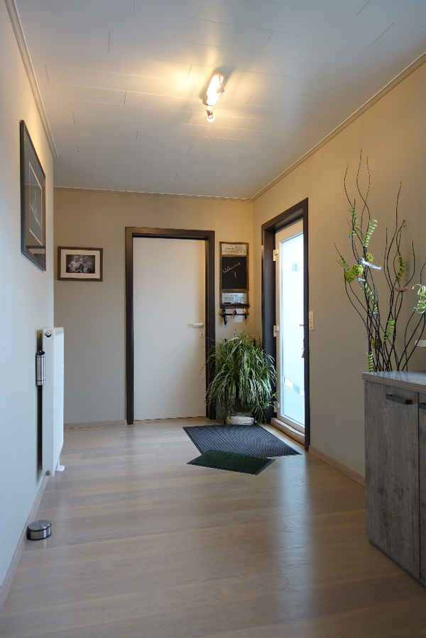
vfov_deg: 73.7
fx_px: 426
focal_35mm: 24
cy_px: 319
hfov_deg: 53.1
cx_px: 213
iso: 125
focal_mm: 8.8
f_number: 2
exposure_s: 1/30
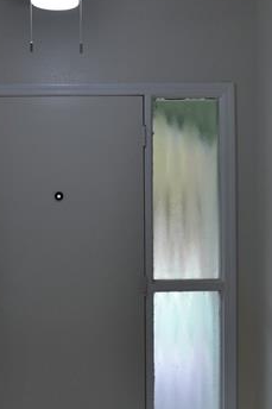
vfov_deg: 30.1
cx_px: 60
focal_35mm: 67
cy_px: 229
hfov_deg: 20.1
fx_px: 760
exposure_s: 1/125
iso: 360
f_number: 5.6
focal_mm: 20
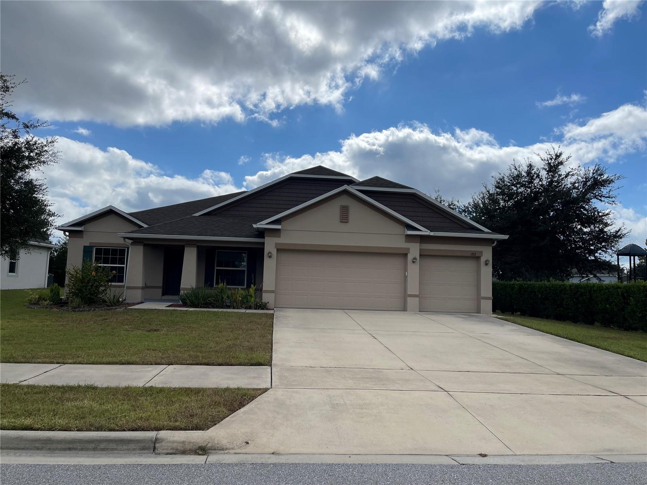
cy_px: 242
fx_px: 467
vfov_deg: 54.9
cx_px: 324
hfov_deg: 69.4
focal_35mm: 25
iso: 32
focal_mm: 5.1
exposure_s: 1/7937
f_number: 1.6
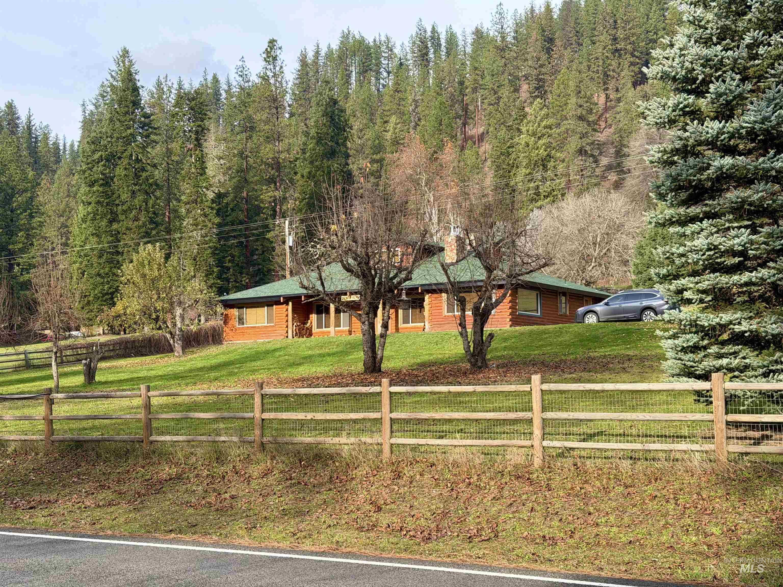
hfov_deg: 39.7
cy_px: 294
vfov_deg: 30.3
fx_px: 1086
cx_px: 392
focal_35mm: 48
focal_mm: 6.76
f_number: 1.78
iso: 100
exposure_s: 1/1543
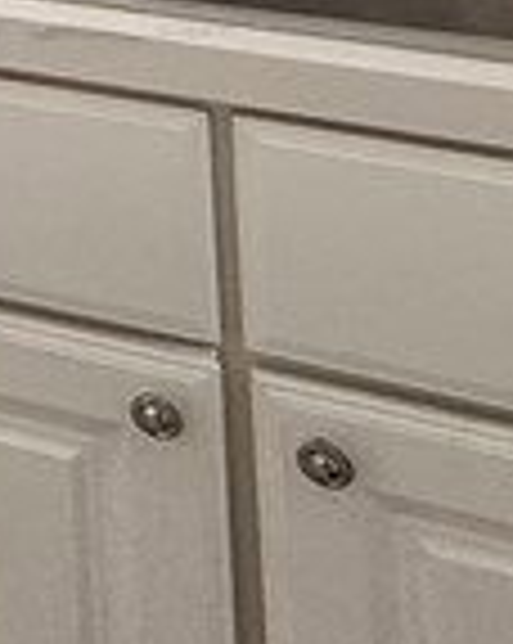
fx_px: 1864
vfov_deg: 15.4
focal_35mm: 98
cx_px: -1215
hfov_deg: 9.7
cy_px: -667
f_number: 2.2
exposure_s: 1/173
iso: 64
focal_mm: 2.22
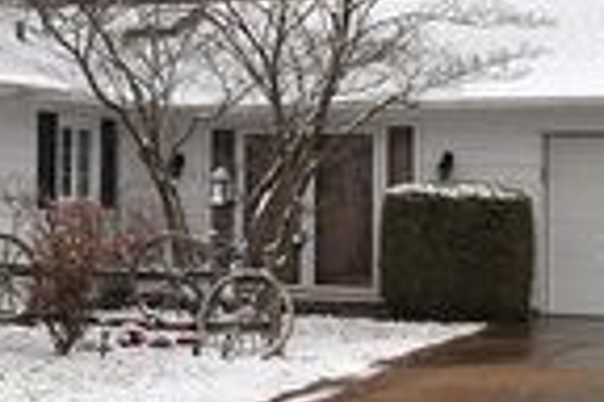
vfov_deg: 14.5
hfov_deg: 21.3
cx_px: 92
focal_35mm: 94
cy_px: 132
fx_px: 1577
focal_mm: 18
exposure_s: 1/200
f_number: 7.1
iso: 100
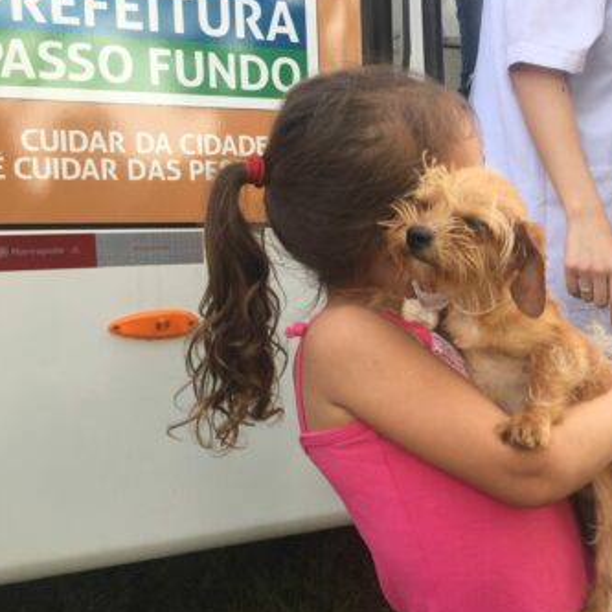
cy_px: 303
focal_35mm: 40
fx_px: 800
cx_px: 470
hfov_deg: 40.5
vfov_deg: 41.9
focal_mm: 4.15
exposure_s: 1/338
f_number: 2.2
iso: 32
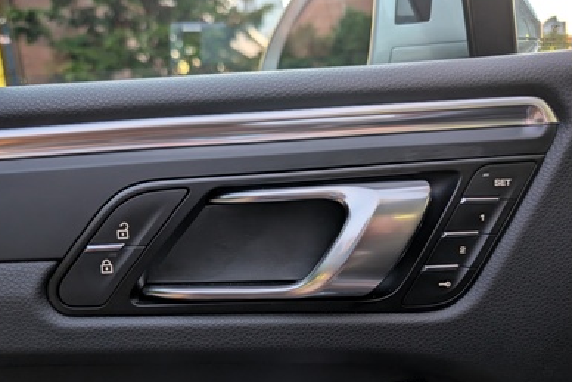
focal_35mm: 27
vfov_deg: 47.7
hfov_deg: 67.3
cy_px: 231
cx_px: 264
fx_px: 429
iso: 286
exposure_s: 1/35.9
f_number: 1.68
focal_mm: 6.9
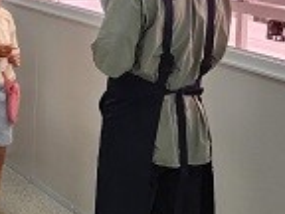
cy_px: -59
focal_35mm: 96
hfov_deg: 18.8
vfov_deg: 14.8
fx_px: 790
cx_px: -97
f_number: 1.8
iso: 100
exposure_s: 1/180
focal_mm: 5.4
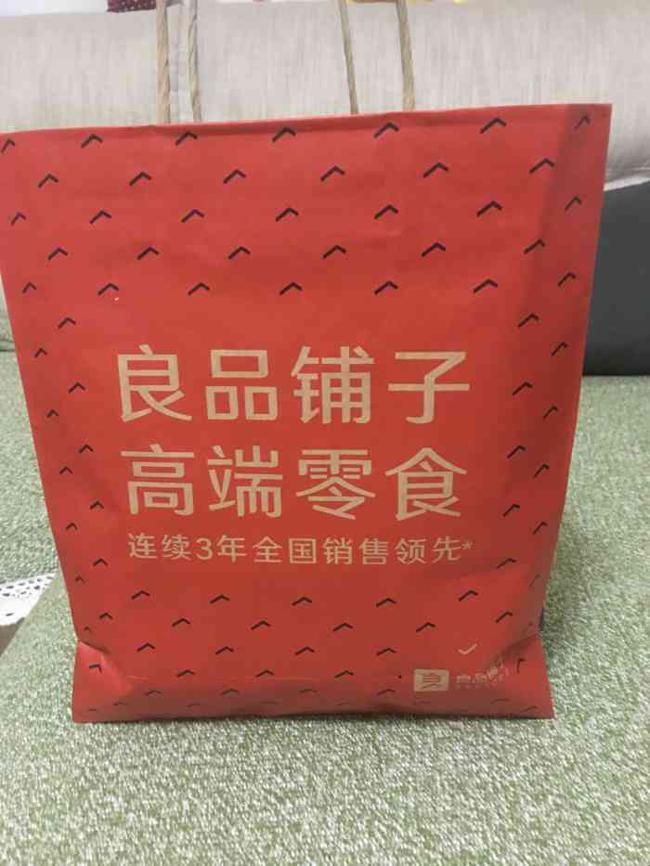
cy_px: 433
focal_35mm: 29
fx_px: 726
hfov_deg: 48.2
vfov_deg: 61.7
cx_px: 325
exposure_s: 1/4
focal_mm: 4.15
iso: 100
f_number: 2.2
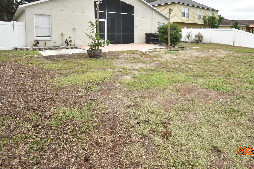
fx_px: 162
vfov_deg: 52.5
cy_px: 41
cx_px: 165
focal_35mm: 23
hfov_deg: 74.2
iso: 800
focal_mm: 10
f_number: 3.5
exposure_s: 1/4000
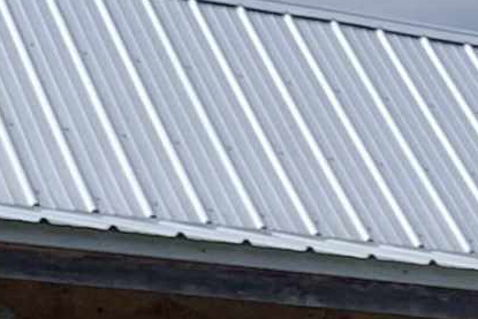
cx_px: 1276
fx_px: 2656
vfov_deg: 6.7
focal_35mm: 200
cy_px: 639
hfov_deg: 8.9
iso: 25
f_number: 1.8
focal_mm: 4.25
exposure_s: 1/1250
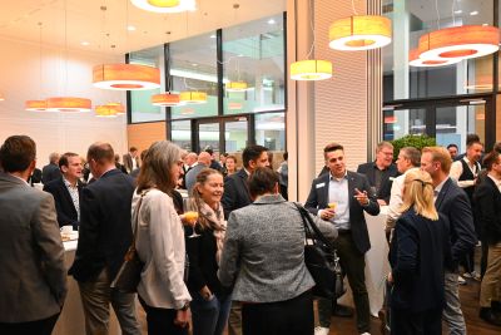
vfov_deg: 42.7
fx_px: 428
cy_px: 168
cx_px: 250
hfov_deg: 60.7
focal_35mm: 31
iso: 3200
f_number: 3.8
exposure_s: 1/100
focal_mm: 20.5
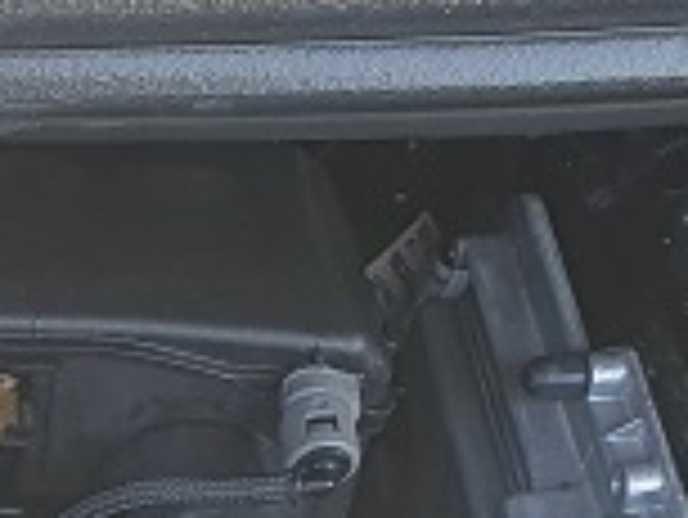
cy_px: 1063
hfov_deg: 13.4
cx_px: -423
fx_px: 2705
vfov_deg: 10.0
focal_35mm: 136
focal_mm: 4.32
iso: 50
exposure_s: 1/115
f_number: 2.4
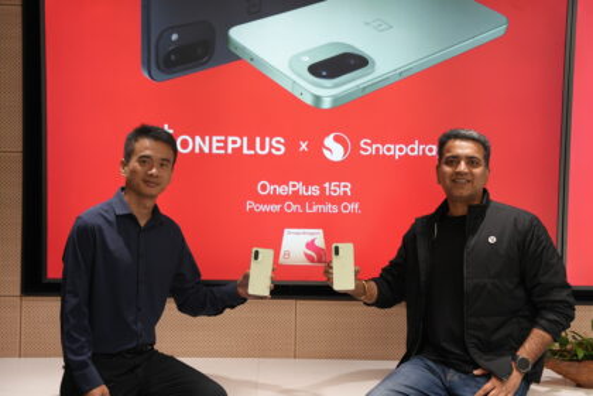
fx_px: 807
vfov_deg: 27.5
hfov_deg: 40.3
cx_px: 296
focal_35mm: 49
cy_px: 198
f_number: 4
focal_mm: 49
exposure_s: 1/160
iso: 1250
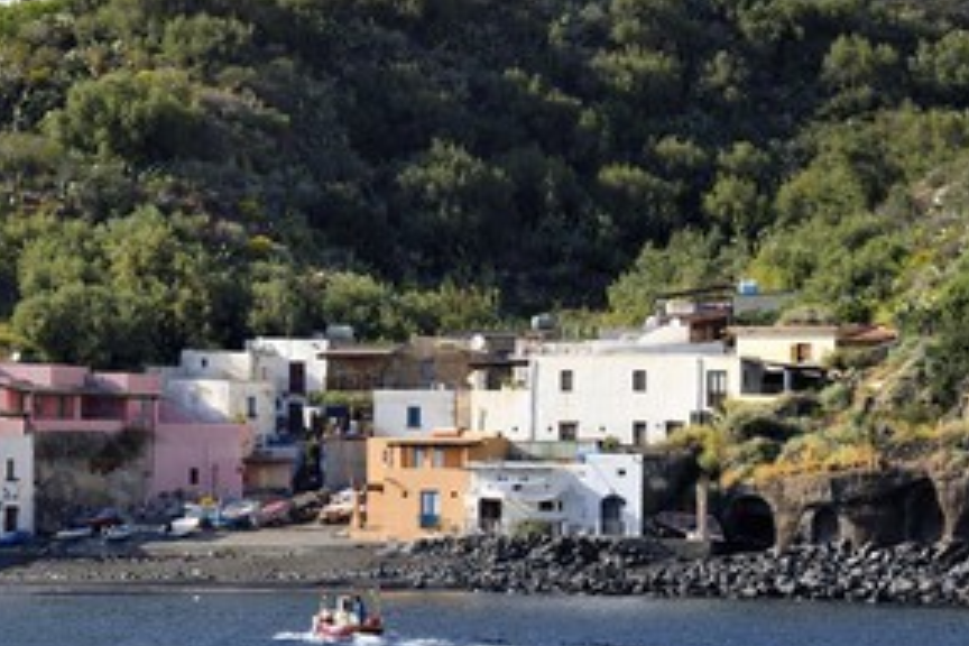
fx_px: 6863
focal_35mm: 255
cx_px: 353
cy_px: 249
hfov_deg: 8.1
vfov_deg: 5.4
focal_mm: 175
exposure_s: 1/400
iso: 200
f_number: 9
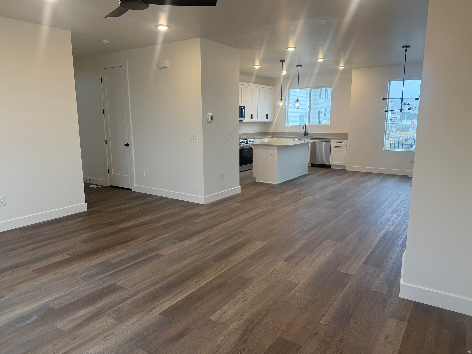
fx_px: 327
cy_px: 177
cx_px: 236
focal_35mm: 24
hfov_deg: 71.6
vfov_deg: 56.8
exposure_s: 1/120
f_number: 1.78
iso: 100
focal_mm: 6.76
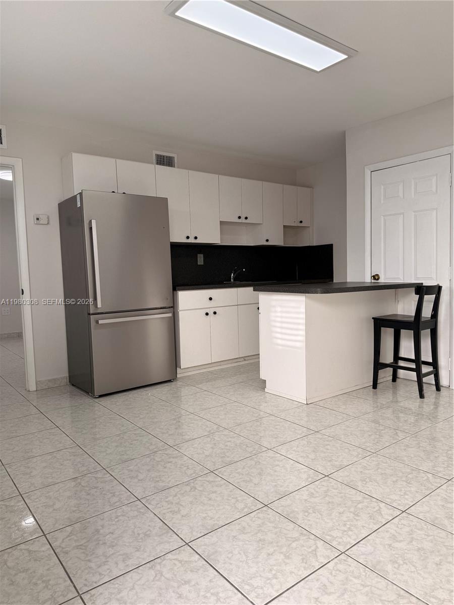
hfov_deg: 56.8
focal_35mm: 24
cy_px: 302
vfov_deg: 71.6
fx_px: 420
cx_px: 227
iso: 64
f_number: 1.78
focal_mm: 6.76
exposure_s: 1/254
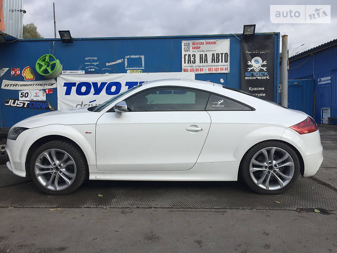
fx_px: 282
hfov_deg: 61.7
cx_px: 168
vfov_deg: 48.2
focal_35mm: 29
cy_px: 126
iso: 32
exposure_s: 1/791
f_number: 2.2
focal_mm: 4.2
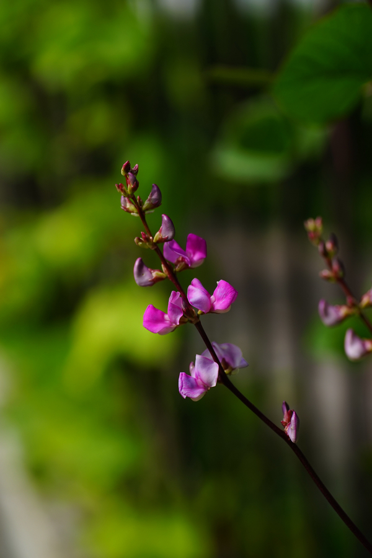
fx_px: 1395
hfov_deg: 15.2
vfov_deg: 22.6
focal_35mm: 90
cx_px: 186
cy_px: 279
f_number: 4
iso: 160
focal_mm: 90
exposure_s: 1/1250
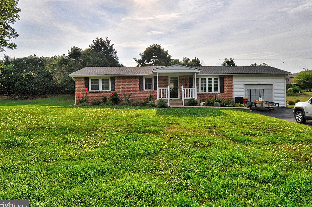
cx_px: 169
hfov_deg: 47.4
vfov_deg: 32.5
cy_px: 94
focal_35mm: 41
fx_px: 355
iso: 400
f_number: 10
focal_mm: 24
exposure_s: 1/1600
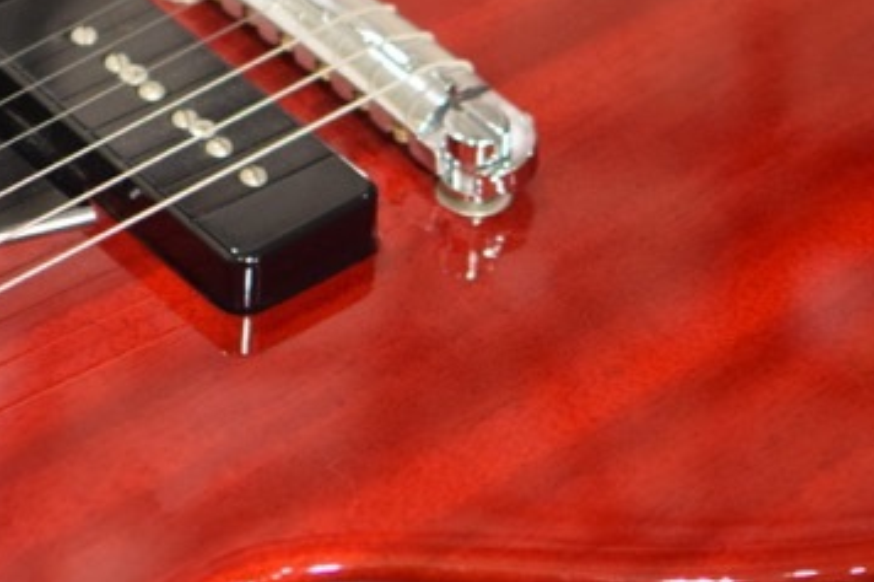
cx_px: 204
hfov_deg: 10.9
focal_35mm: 189
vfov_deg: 7.3
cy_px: 276
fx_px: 4581
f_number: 1.8
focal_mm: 35
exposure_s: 1/160
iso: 800
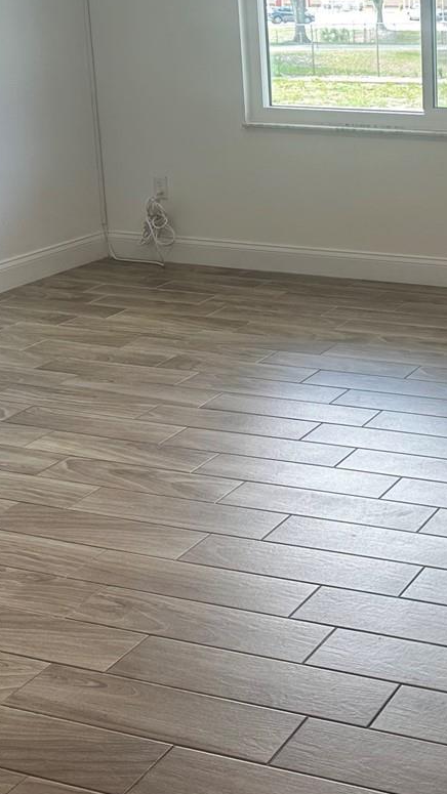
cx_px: 551
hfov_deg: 20.6
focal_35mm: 54
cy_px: 211
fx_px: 1138
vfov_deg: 37.7
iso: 80
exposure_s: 1/120
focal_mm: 6.86
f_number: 1.78
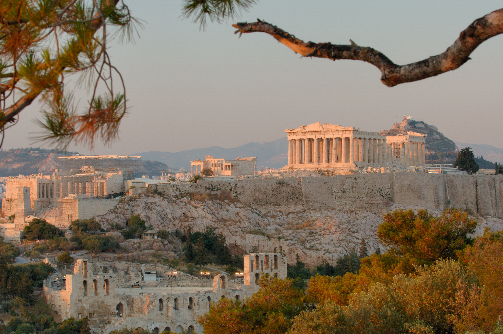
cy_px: 167
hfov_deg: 19.5
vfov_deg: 13.0
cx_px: 252
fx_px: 1465
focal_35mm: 105
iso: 100
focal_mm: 70
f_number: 21
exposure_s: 1/2
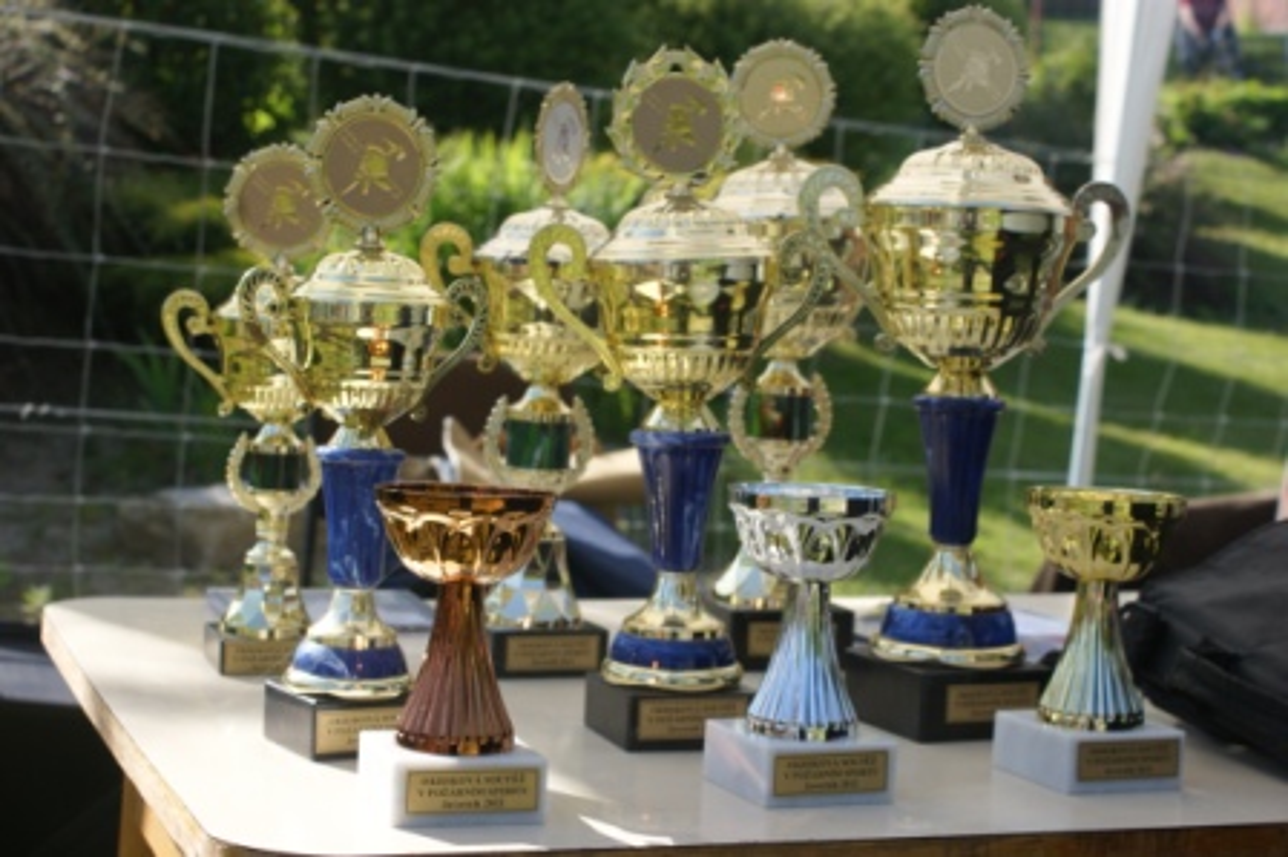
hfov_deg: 29.9
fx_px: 2413
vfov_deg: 20.1
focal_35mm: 68
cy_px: 428
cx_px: 644
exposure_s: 1/100
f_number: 9
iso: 100
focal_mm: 45
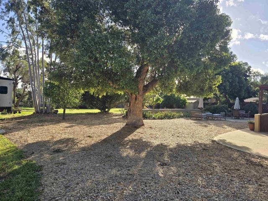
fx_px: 178
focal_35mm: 23
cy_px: 100
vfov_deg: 58.9
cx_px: 134
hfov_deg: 73.9
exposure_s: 1/1286
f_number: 1.8
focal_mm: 5.4
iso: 25
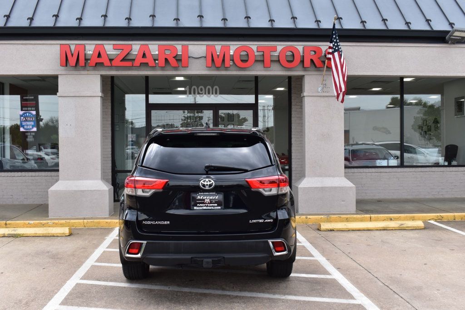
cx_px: 232
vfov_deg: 31.9
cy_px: 155
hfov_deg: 46.4
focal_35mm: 42
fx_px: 542
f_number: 10
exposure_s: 1/200
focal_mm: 28
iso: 400
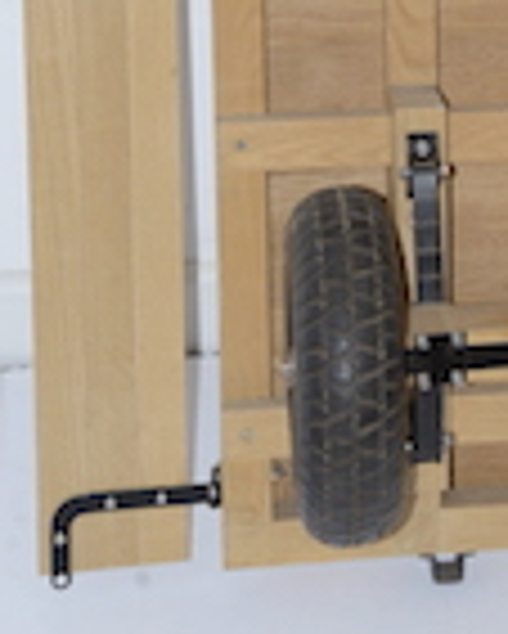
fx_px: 2672
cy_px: -126
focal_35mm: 142
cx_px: 584
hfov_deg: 10.7
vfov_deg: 13.2
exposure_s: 1/60
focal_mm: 35
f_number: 14
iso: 800
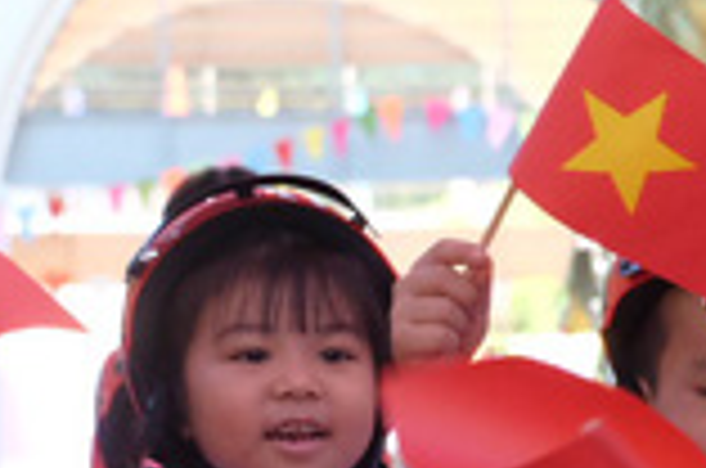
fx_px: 6400
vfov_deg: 4.2
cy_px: 574
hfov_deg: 6.2
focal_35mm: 327
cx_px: 1124
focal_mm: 53
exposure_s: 1/300
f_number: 5.6
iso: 4000
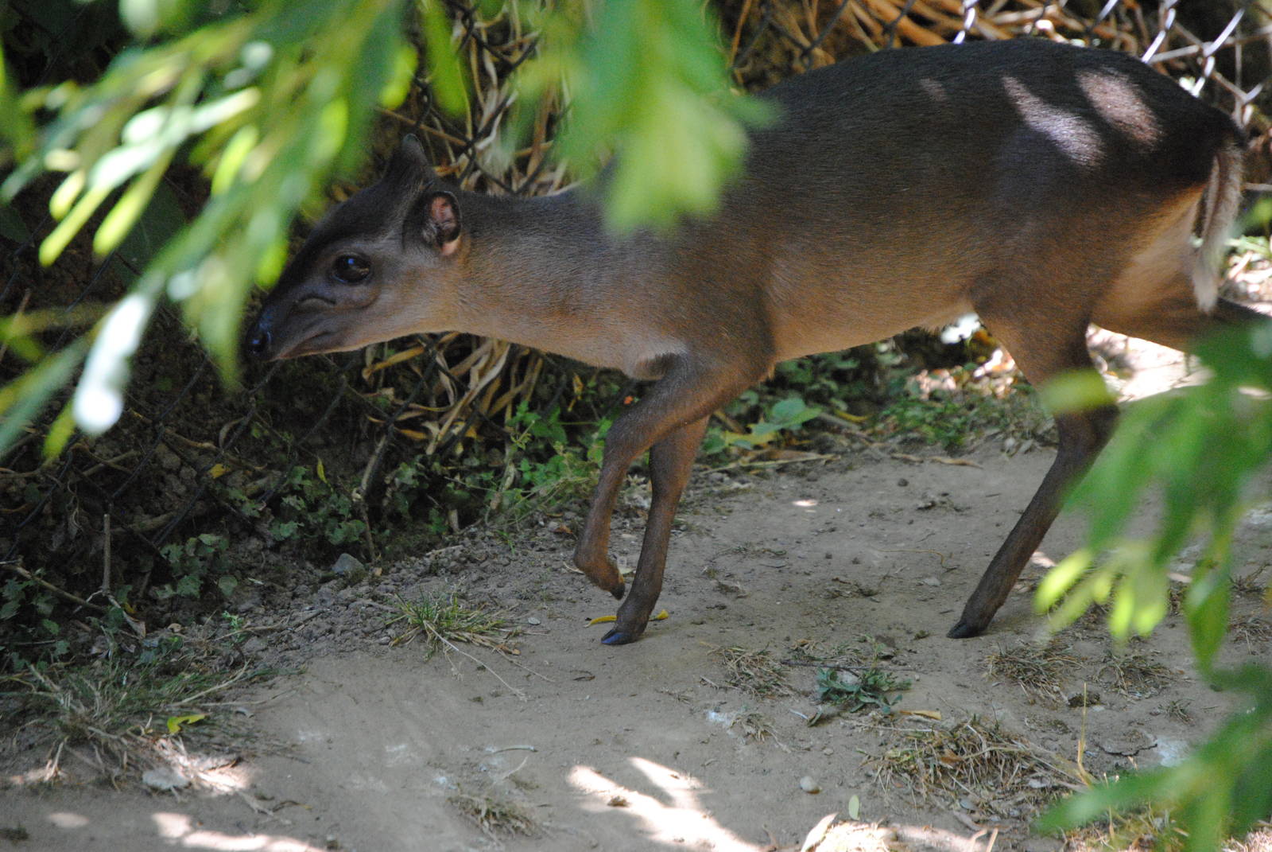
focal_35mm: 300
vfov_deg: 4.6
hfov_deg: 6.9
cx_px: 636
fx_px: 10612
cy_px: 426
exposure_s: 1/500
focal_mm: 200
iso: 1400
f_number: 5.6
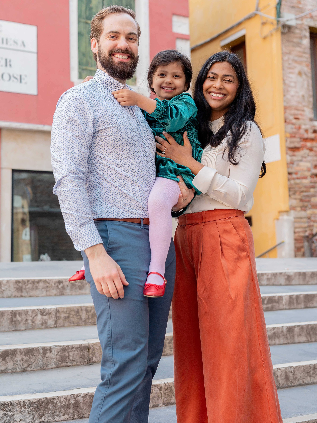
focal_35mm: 55
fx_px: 672
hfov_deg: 26.6
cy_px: 181
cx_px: 161
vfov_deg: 34.9
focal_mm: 50
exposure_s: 1/250
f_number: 4
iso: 500
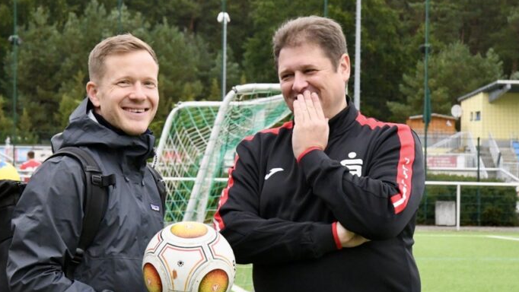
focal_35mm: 110
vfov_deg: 11.0
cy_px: 179
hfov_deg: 19.4
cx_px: 209
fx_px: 1514
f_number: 10
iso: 6400
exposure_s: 1/640
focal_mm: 70
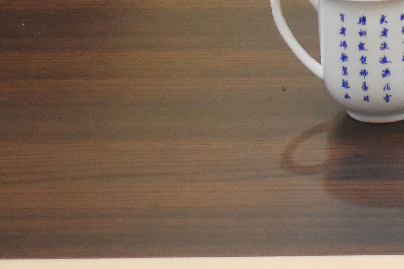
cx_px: 824
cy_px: -282
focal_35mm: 283
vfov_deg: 4.8
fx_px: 3177
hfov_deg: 7.0
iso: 3200
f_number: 5
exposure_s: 1/60
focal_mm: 45
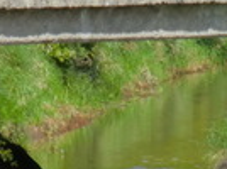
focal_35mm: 1149
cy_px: 115
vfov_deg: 1.3
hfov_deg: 1.7
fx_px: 7521
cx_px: 174
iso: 64
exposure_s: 1/320
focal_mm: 43
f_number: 5.7
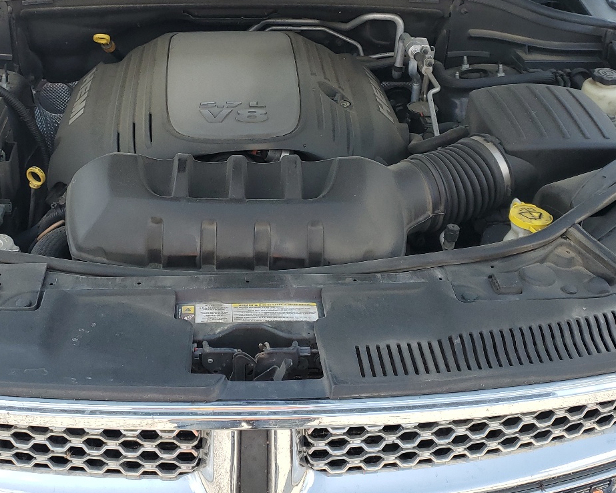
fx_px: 802
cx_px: 256
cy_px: 209
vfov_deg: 34.1
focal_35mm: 44
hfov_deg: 41.9
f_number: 1.5
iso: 50
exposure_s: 1/1250
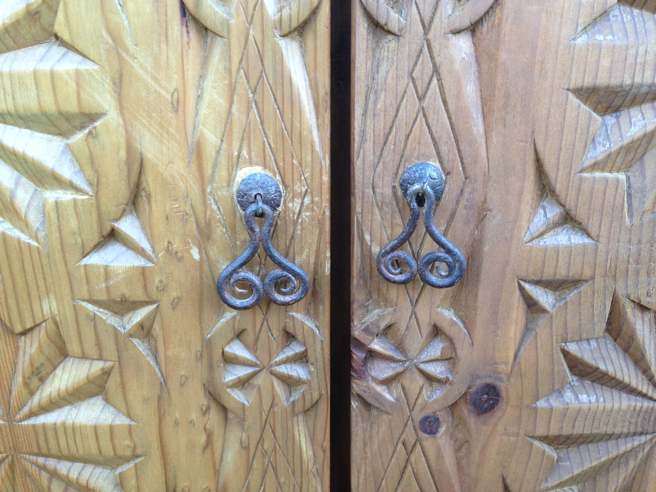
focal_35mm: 33
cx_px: 328
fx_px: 625
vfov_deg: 42.9
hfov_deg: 55.4
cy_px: 246
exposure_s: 1/24
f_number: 2.4
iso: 50
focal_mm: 4.12
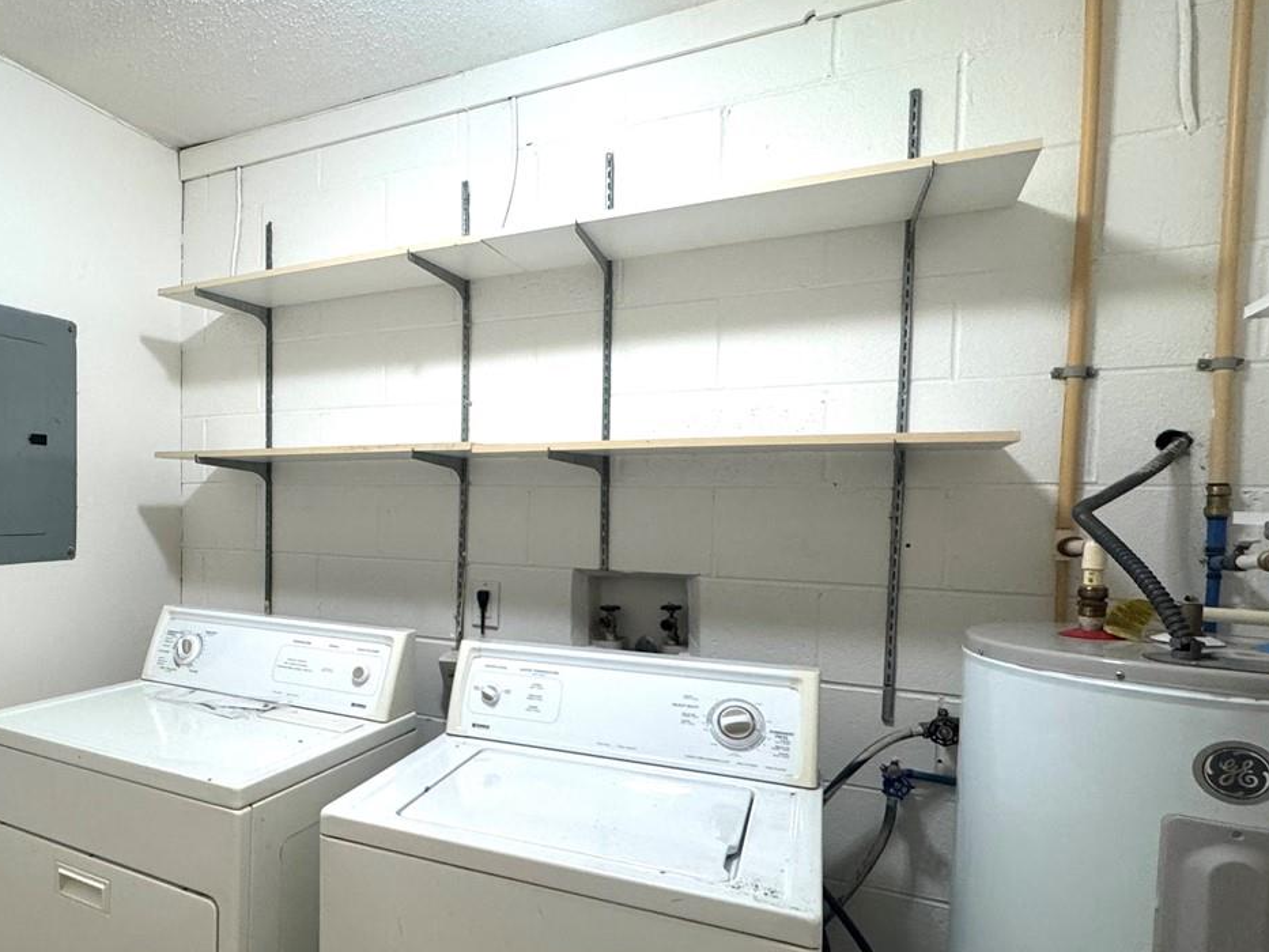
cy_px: 539
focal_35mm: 24
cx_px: 309
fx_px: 880
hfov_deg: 66.8
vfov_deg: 56.6
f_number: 2.2
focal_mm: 2.22
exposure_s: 1/60
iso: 200
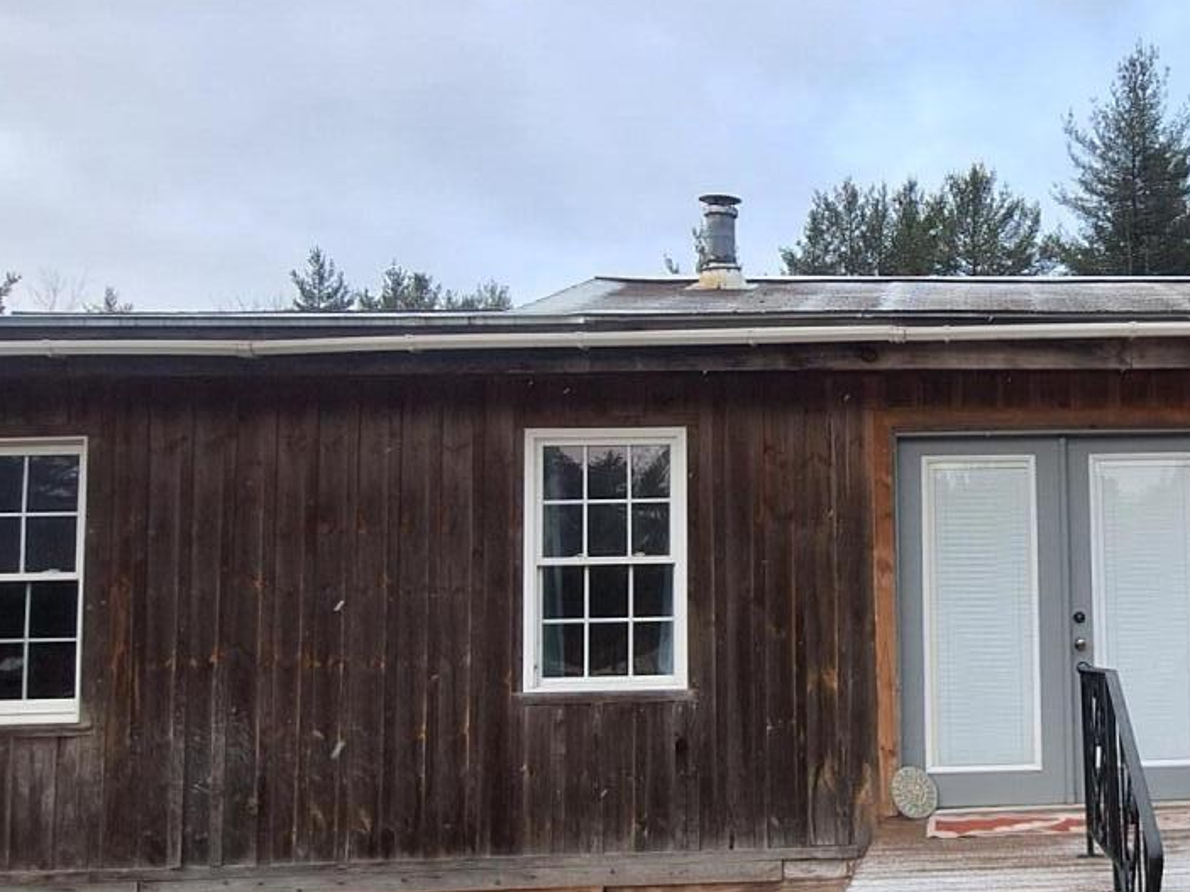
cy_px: 557
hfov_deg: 45.6
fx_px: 1272
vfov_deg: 38.4
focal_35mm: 37
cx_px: 1065
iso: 40
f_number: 2.2
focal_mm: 1.74
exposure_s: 1/175
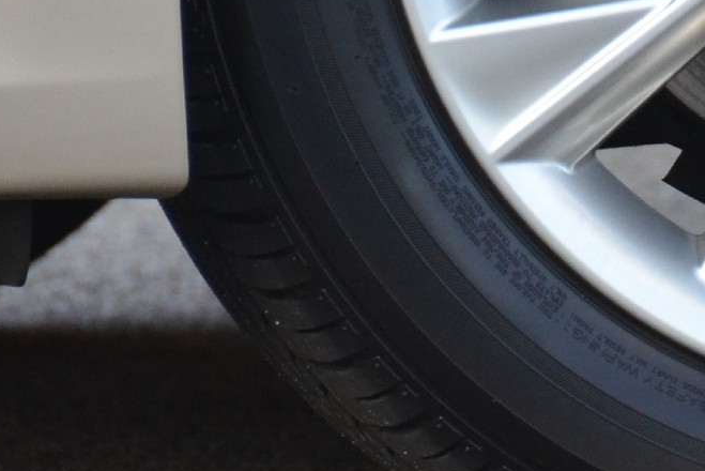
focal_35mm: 1135
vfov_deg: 1.2
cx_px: 964
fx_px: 22236
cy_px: -188
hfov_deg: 1.8
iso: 1400
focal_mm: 200
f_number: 5.6
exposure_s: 1/500
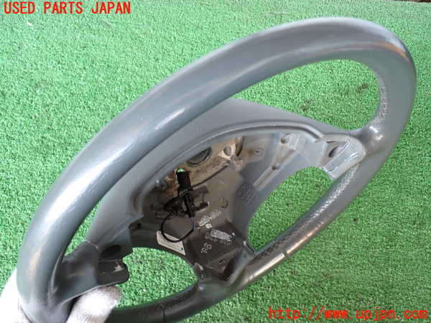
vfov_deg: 44.2
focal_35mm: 32
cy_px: 162
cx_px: 216
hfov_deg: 56.8
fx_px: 398
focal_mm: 5.79
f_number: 2.4
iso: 200
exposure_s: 1/40
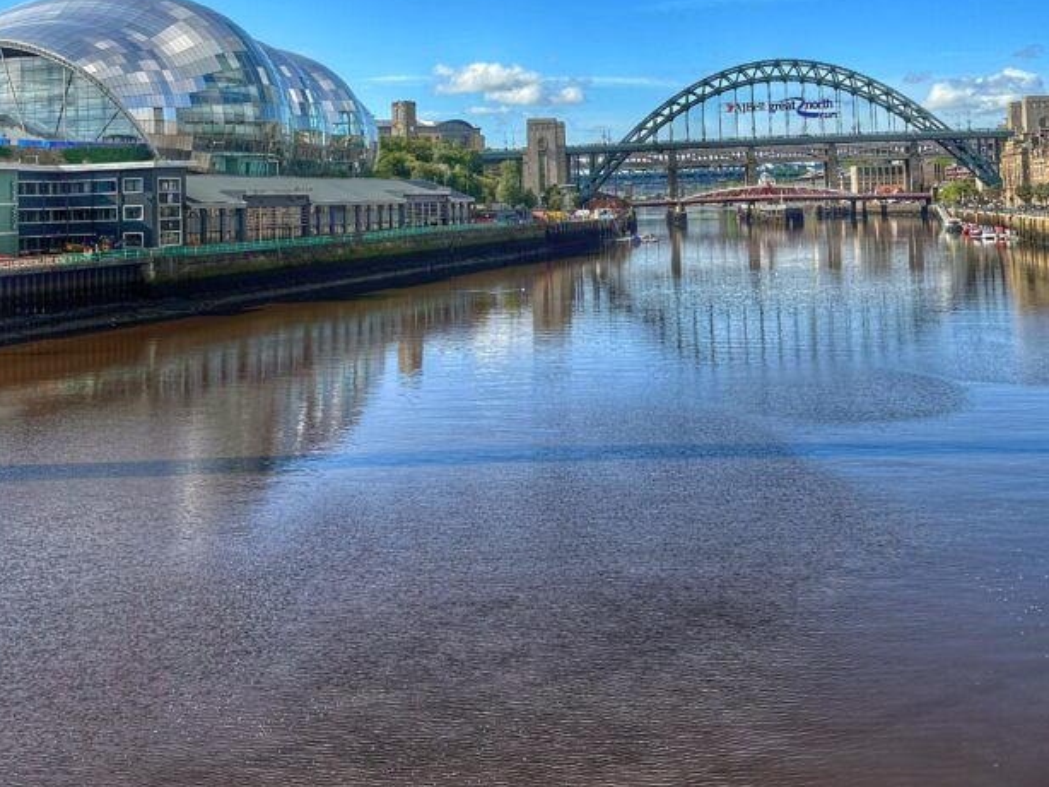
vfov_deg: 34.8
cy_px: 152
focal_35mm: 40
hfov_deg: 46.8
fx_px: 1213
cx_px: 531
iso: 80
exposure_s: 1/4348
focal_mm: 6.86
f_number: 1.78
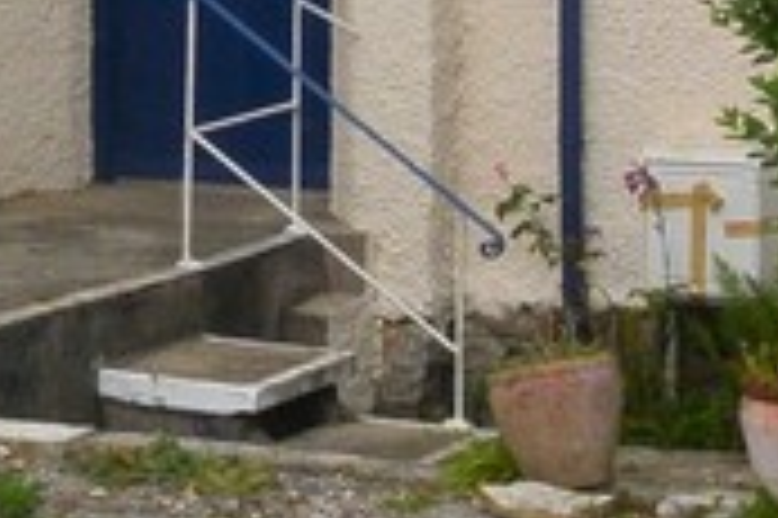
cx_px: -373
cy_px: -484
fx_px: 3714
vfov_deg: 7.7
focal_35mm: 172
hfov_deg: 11.5
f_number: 3.5
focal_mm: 11
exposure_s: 1/160
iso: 200
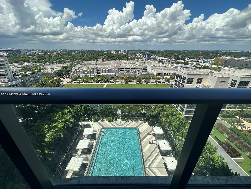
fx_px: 102
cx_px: 126
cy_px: 94
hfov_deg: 102.1
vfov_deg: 85.7
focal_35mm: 14
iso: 50
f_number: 2.2
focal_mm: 2.22
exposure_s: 1/1887
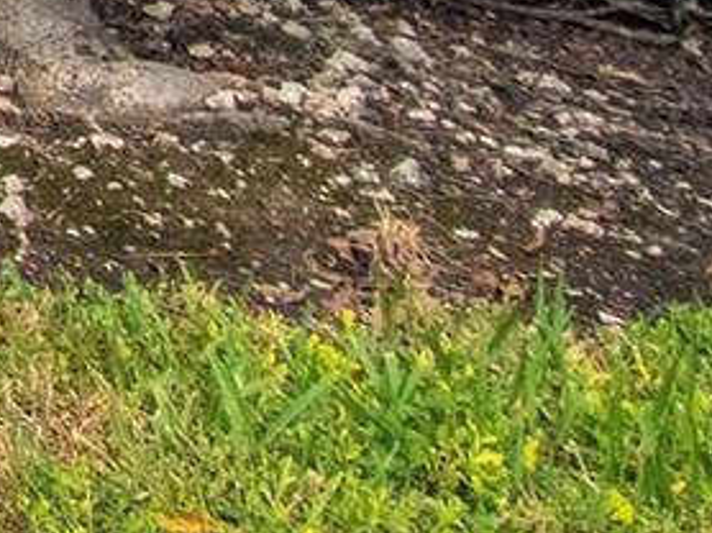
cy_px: -1078
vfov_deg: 8.4
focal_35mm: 149
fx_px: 3062
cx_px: -1739
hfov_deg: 9.1
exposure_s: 1/250
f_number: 8
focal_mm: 14
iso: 320
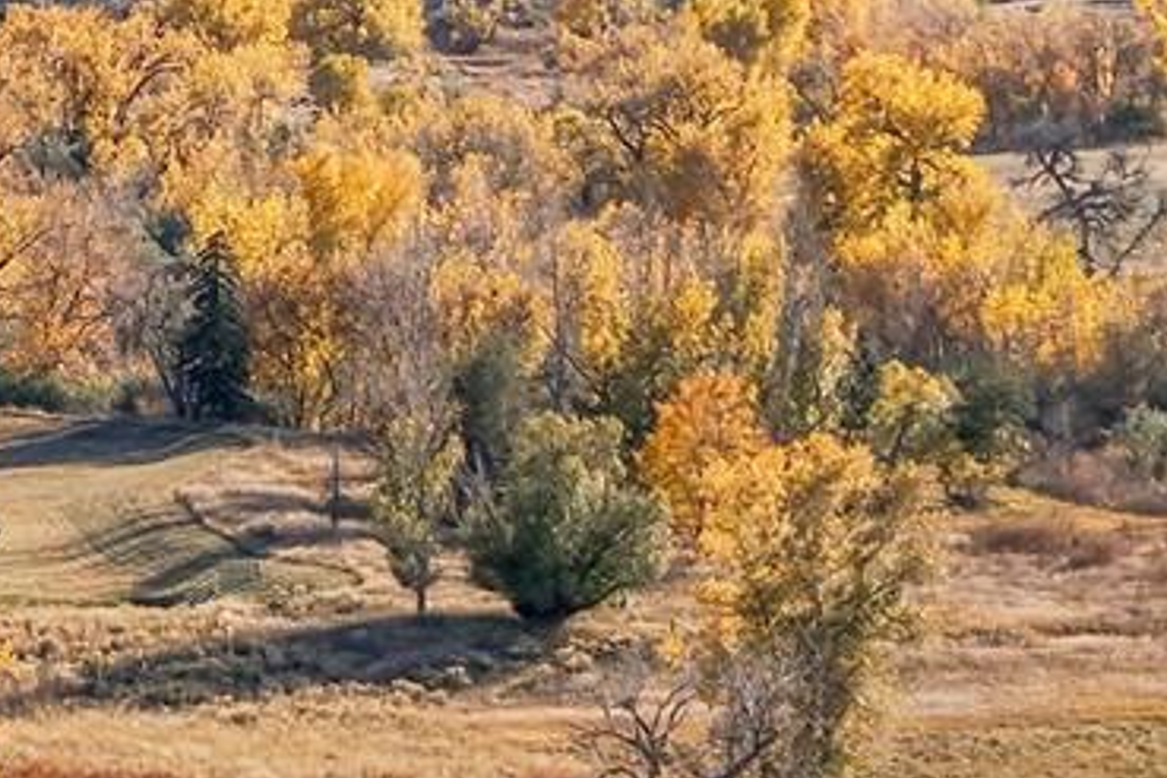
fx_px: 10243
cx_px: -696
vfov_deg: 4.3
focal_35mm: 316
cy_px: -484
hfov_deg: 6.4
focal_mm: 19.35
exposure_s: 1/1500
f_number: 2.8
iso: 100
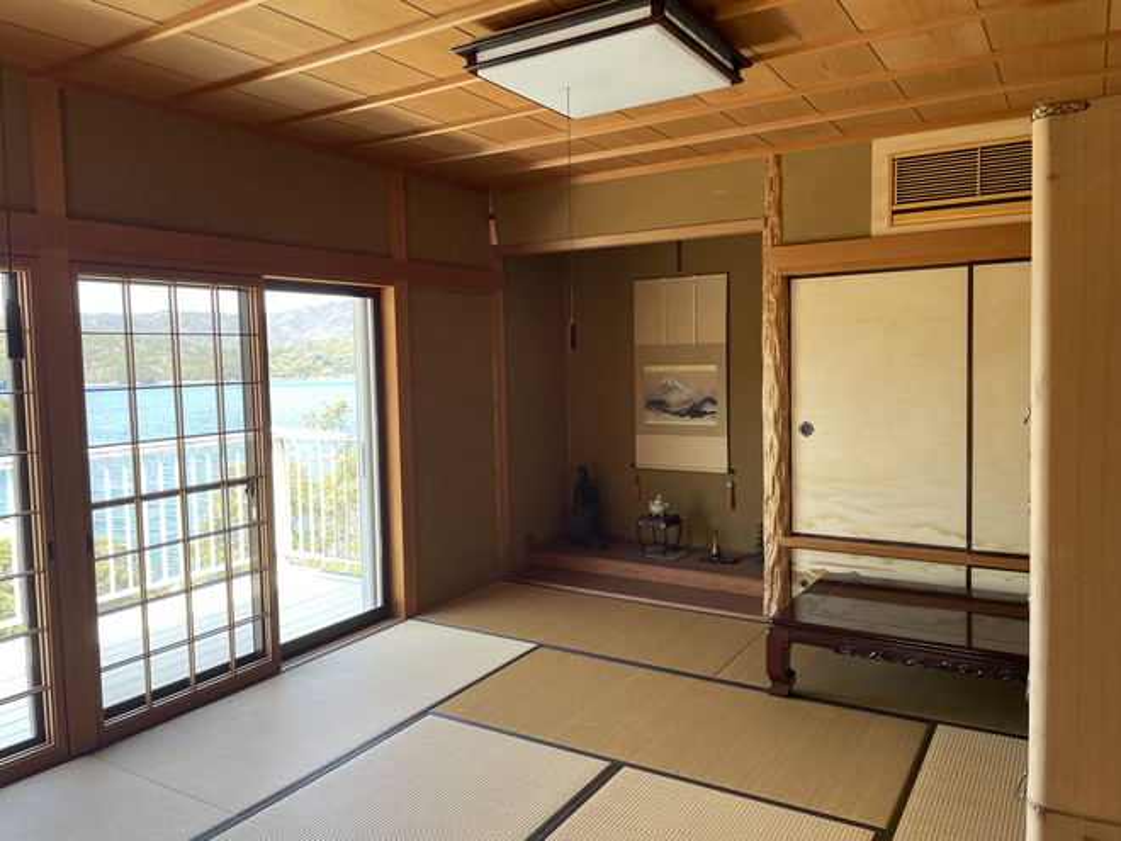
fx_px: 842
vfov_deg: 53.1
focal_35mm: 26
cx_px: 560
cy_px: 420
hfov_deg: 67.3
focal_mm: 4.2
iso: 50
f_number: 1.6
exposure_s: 1/121
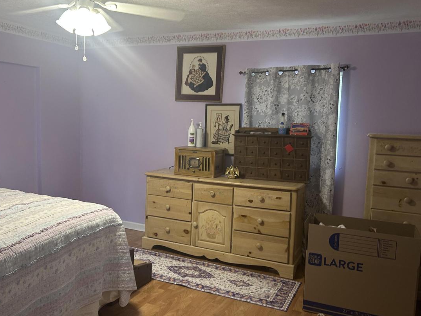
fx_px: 401
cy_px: 153
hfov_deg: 54.9
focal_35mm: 33
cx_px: 168
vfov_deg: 43.0
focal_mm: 5.7
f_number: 1.5
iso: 160
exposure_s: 1/60
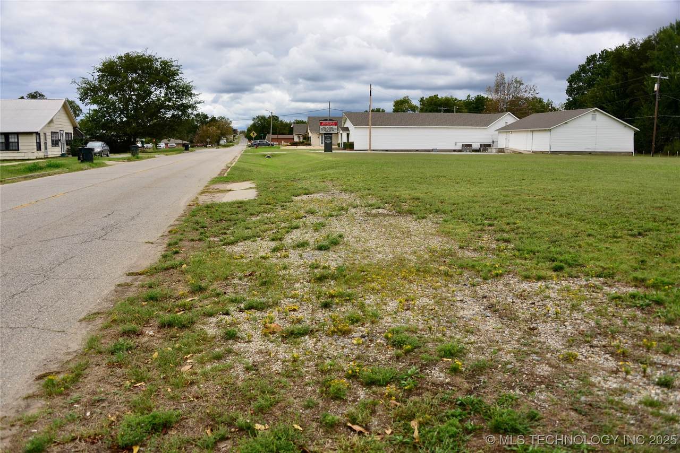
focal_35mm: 32
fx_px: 605
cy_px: 226
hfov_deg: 58.7
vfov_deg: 41.1
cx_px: 340
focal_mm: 32
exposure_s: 1/1250
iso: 320
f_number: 5
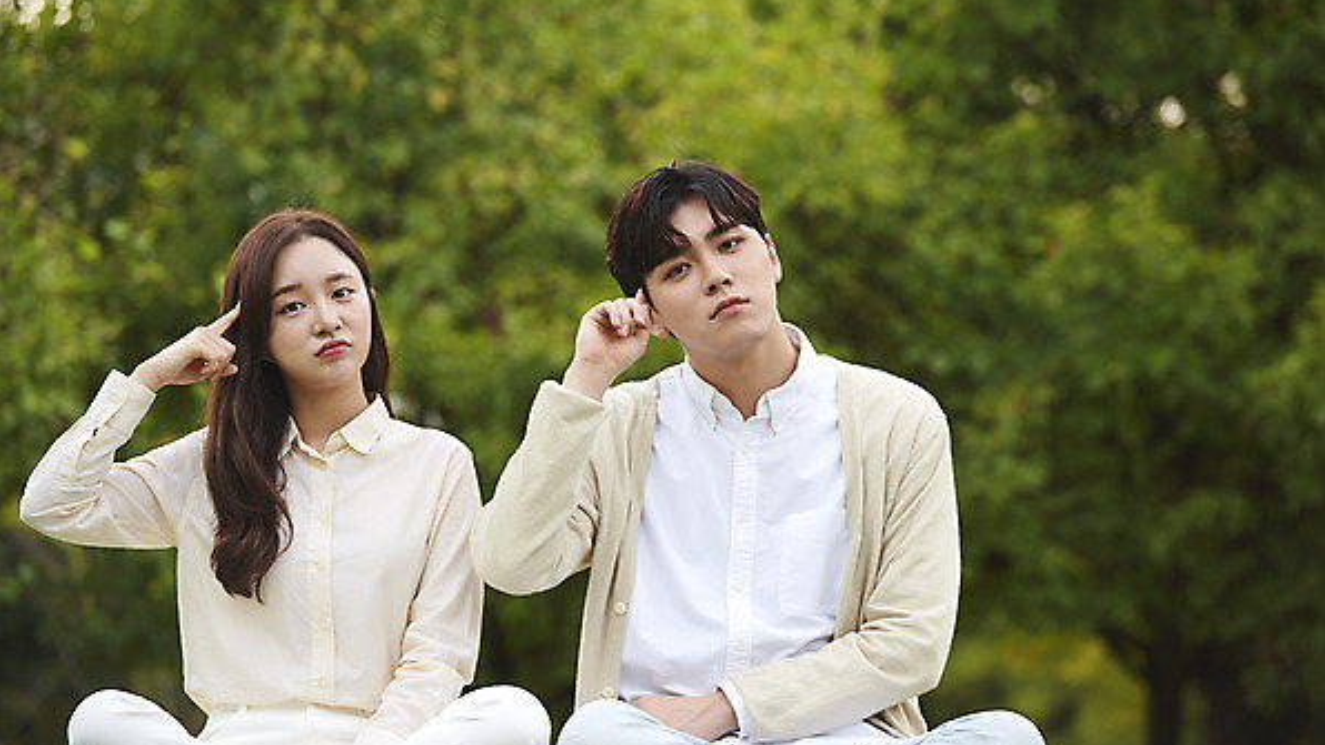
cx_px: 664
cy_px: 316
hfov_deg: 10.8
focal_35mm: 200
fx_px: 7025
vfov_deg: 6.1
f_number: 4.5
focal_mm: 190
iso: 320
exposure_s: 1/100
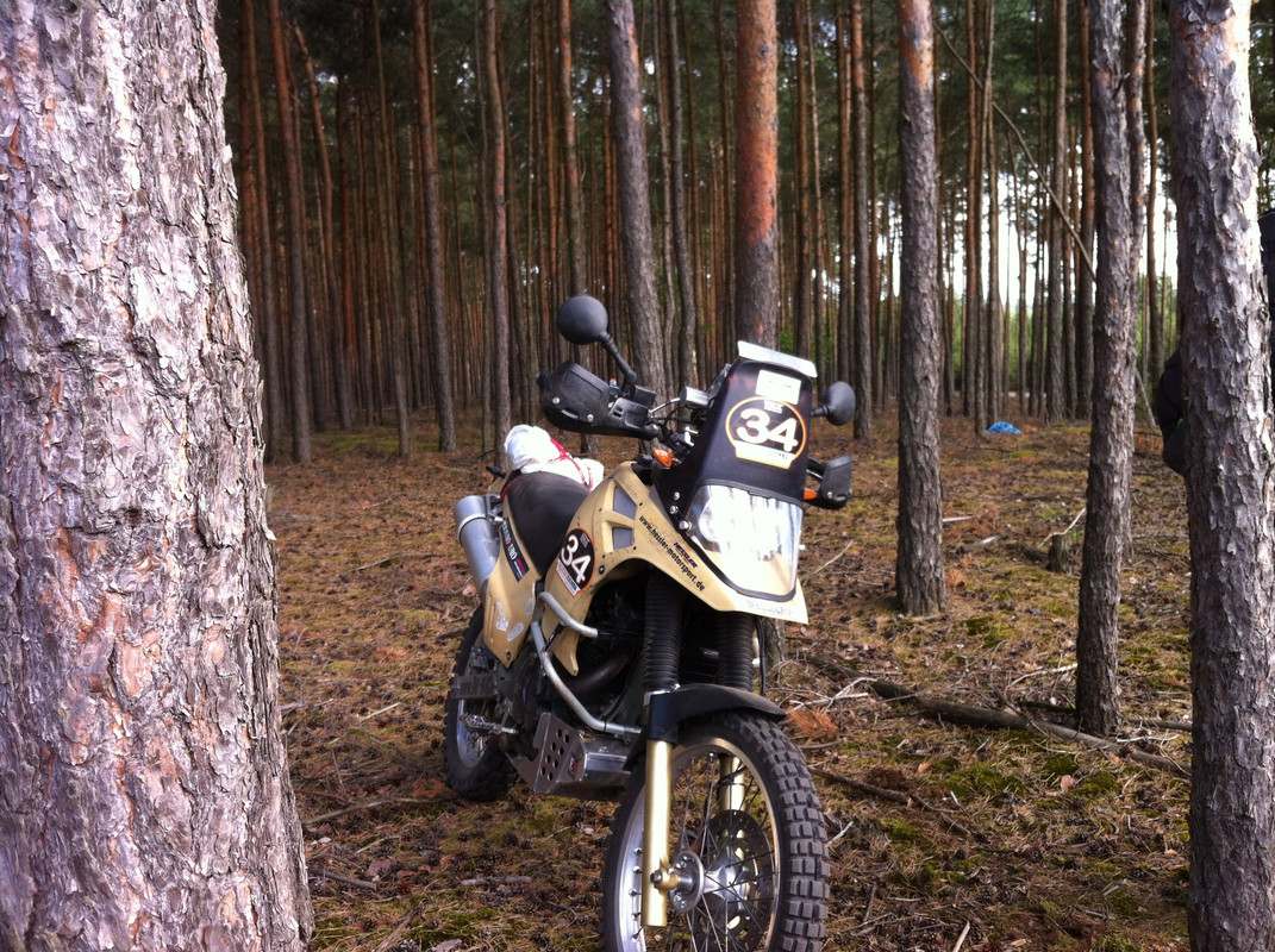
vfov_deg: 40.6
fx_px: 1287
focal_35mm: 35
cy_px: 476
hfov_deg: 52.7
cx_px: 638
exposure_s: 1/158
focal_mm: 3.85
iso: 80
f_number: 2.8
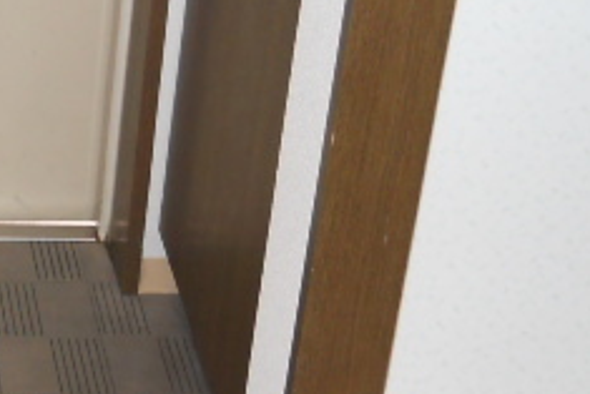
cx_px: -138
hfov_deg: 16.8
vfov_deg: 11.8
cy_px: 231
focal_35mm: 116
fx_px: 1902
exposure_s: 1/30
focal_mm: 6.72
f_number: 3.1
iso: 200
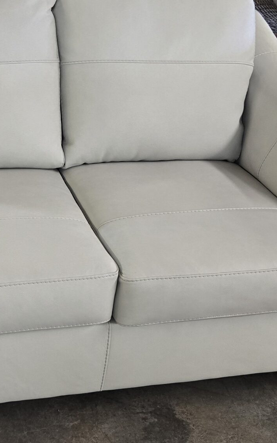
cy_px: 225
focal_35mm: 55
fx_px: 665
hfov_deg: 23.1
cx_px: 47
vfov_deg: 36.9
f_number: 1.8
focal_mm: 5.4
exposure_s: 1/120
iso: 500
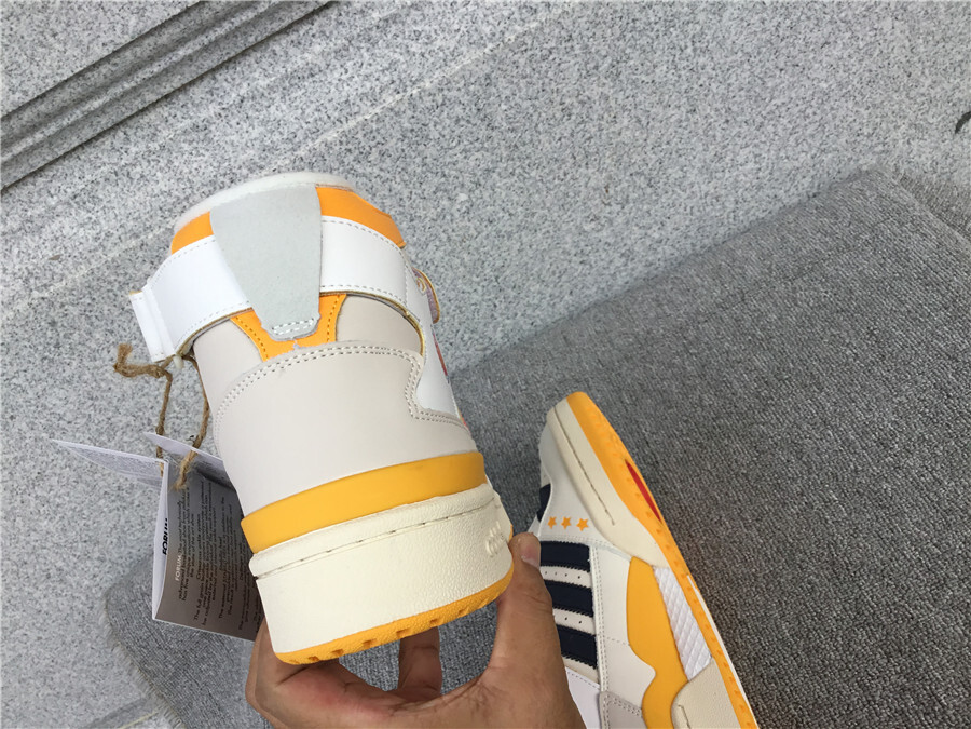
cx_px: 486
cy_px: 364
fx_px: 870
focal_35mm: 31
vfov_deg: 45.4
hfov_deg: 58.4
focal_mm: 3.3
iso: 25
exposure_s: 1/539
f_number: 2.4
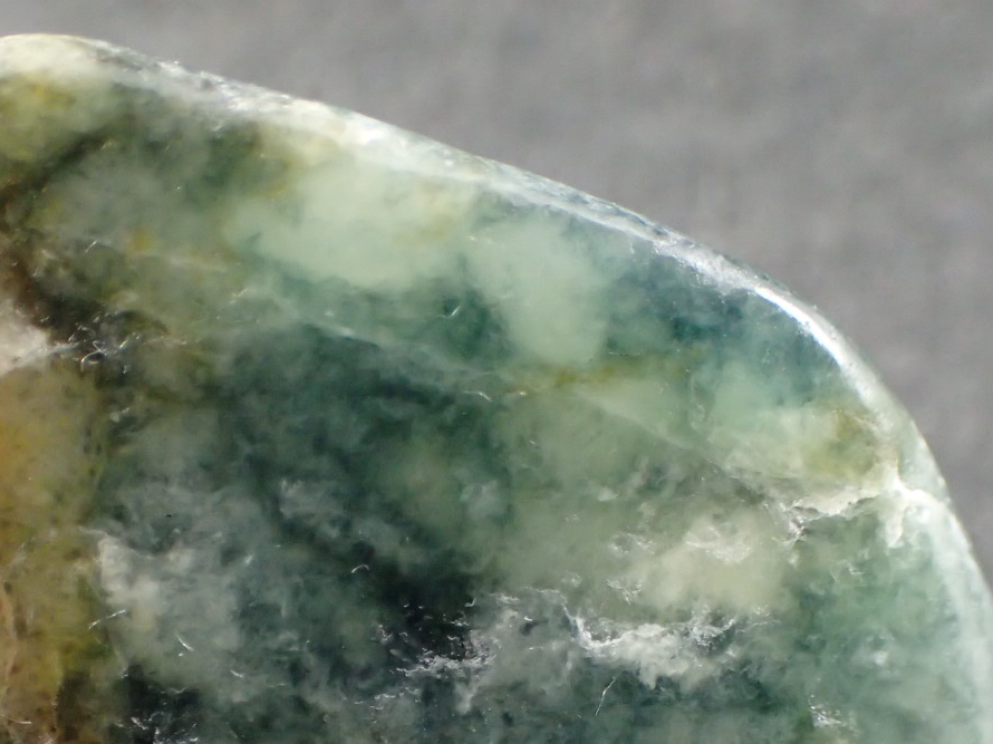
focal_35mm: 82
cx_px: 457
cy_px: 687
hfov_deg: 23.8
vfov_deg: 17.7
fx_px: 2352
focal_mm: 6.86
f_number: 2.7
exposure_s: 1/160
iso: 640
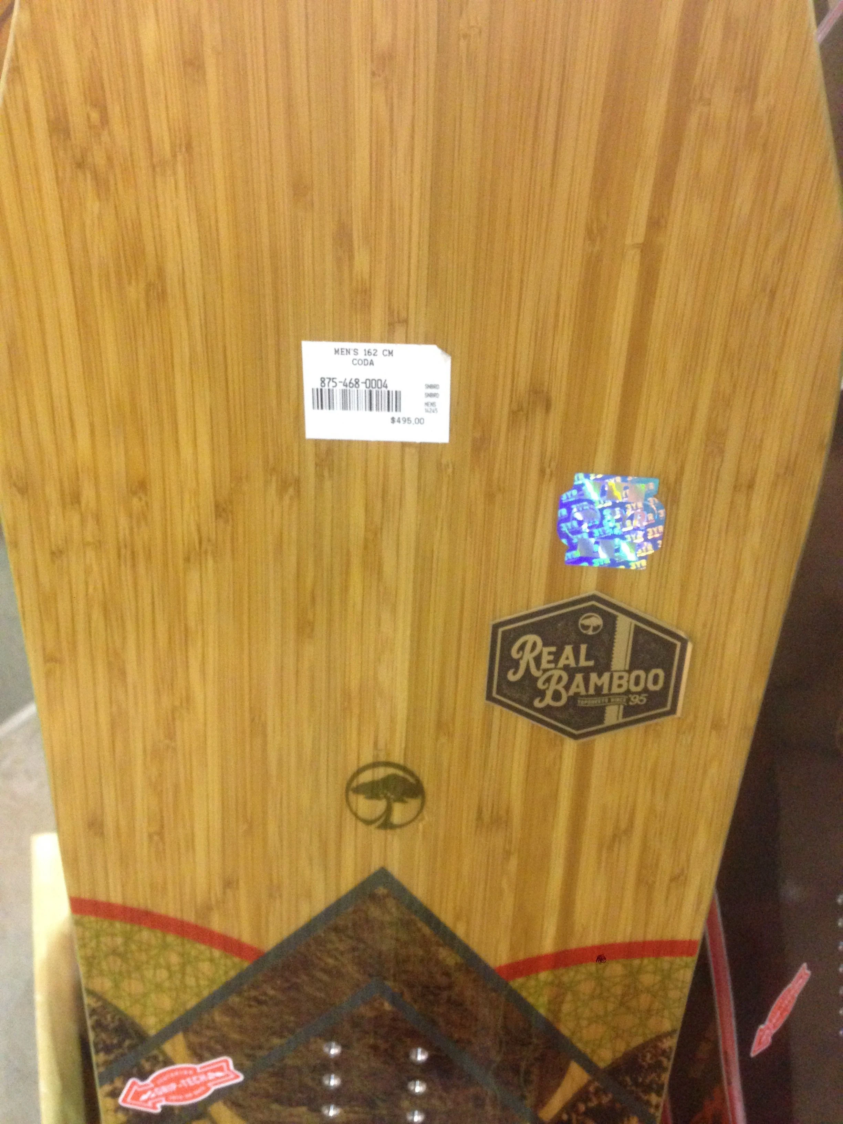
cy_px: 562
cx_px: 422
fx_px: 1072
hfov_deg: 42.9
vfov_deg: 55.4
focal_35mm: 33
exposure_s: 1/17
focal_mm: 4.12
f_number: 2.4
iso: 400
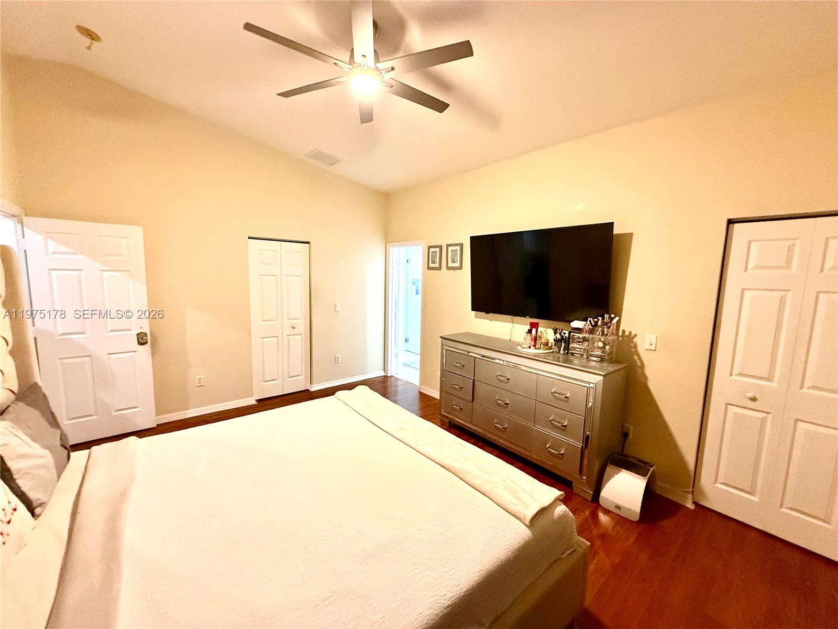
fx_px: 339
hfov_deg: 102.1
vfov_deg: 85.7
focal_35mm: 14
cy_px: 314
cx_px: 419
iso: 640
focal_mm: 2.22
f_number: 2.2
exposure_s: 1/60
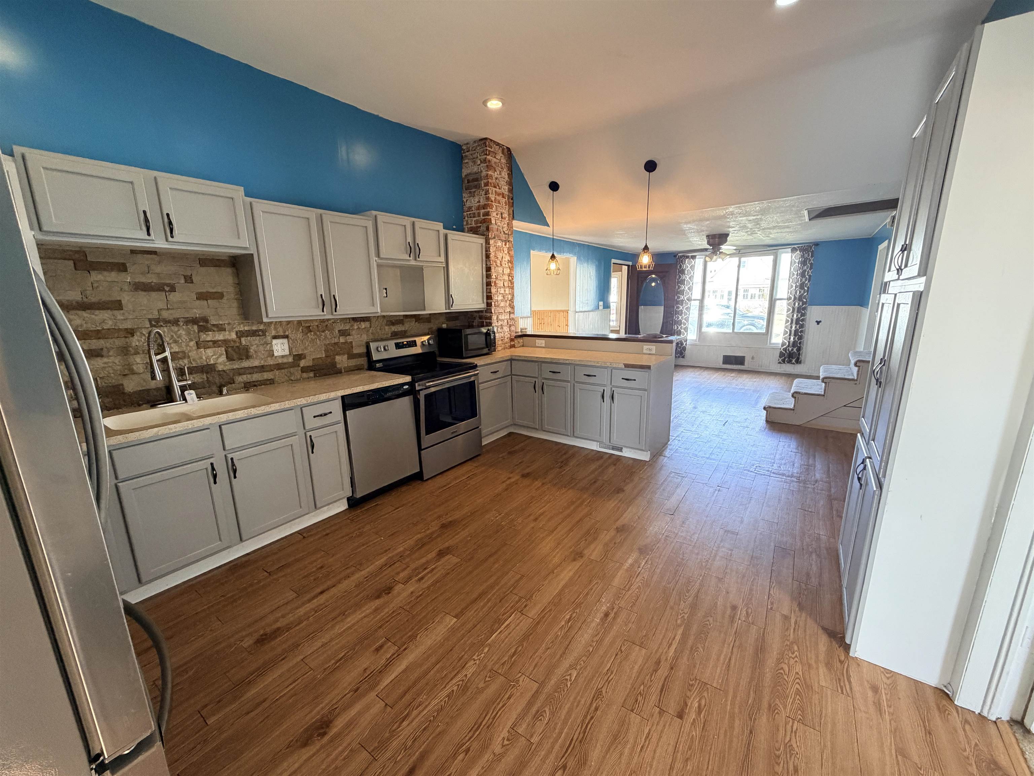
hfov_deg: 102.1
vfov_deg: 85.7
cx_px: 517
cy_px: 388
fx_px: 418
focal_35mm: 14
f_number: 2.2
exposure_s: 1/111
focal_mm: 2.22
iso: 320
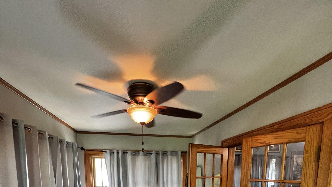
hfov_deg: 89.6
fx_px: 167
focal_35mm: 19
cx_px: 166
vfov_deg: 46.5
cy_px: 196
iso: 500
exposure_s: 1/60
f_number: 1.8
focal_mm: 1.57
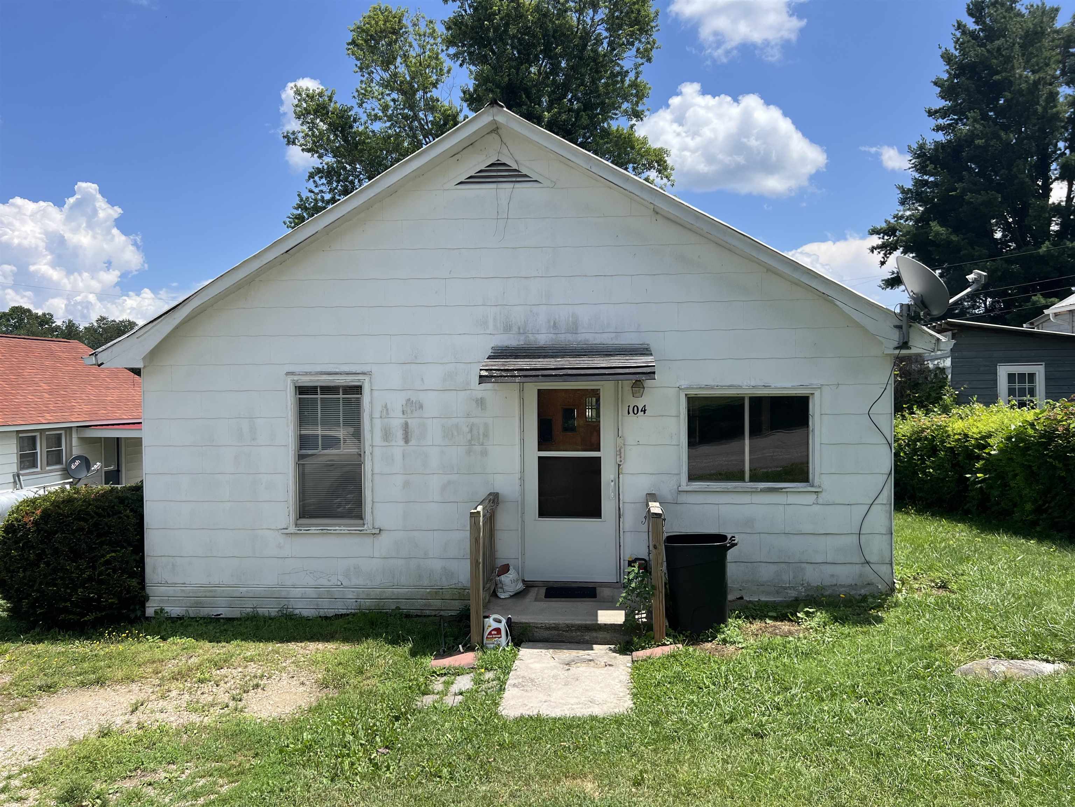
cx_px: 538
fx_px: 807
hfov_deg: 67.3
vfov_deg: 53.1
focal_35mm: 26
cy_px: 404
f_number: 1.5
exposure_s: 1/3831
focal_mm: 5.7
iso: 50
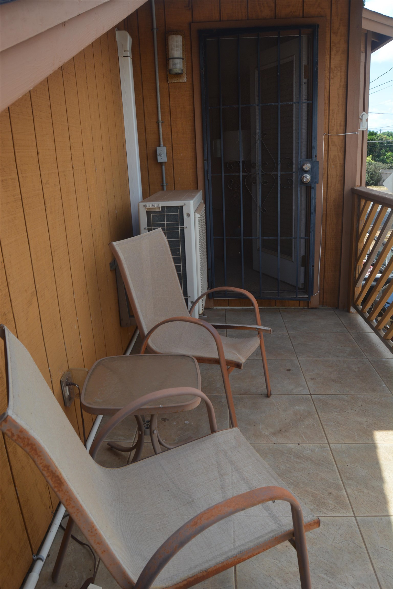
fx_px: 442
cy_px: 294
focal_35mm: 27
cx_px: 196
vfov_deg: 67.4
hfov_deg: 47.9
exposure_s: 1/250
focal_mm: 18
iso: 200
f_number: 8
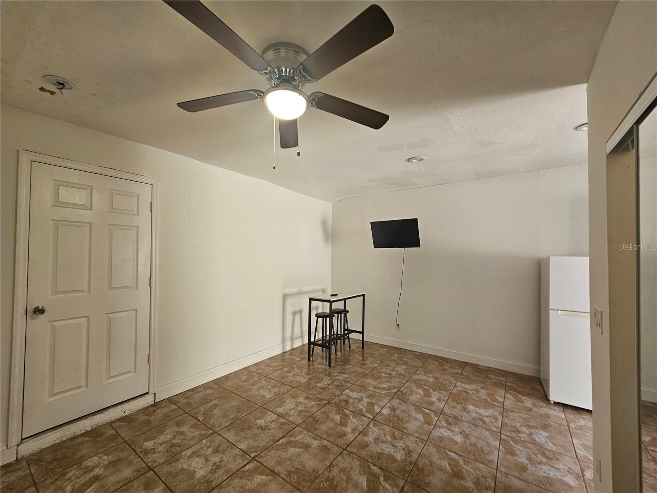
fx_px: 247
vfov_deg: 89.9
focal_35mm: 13
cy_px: 246
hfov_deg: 106.2
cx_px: 328
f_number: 2.2
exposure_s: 1/60
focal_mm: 2.2
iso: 125
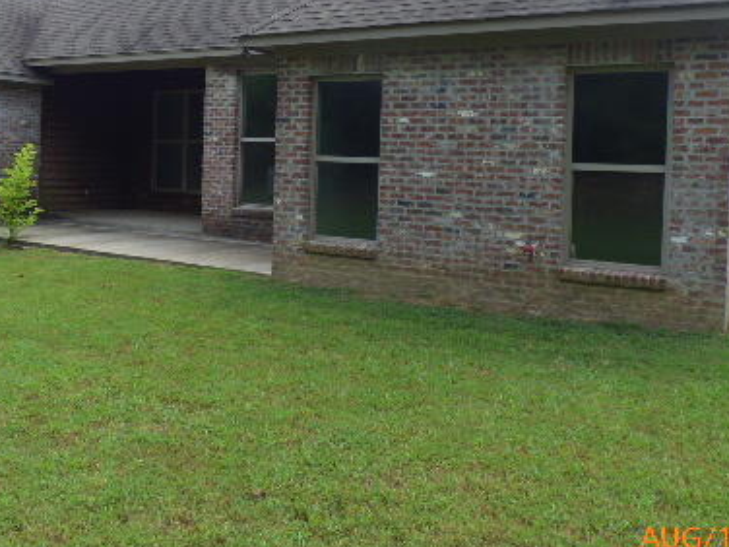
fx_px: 716
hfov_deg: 53.5
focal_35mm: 34
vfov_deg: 41.0
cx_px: 287
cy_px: 163
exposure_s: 1/400
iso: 100
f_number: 2.8
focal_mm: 3.58
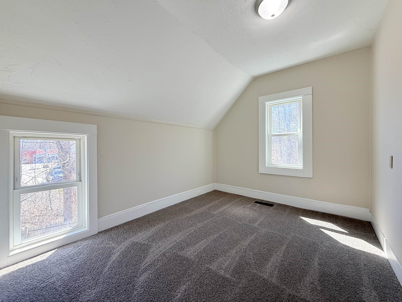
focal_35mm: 14
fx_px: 163
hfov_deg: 102.1
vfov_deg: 85.7
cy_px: 151
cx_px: 201
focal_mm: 2.22
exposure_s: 1/120
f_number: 2.2
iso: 80
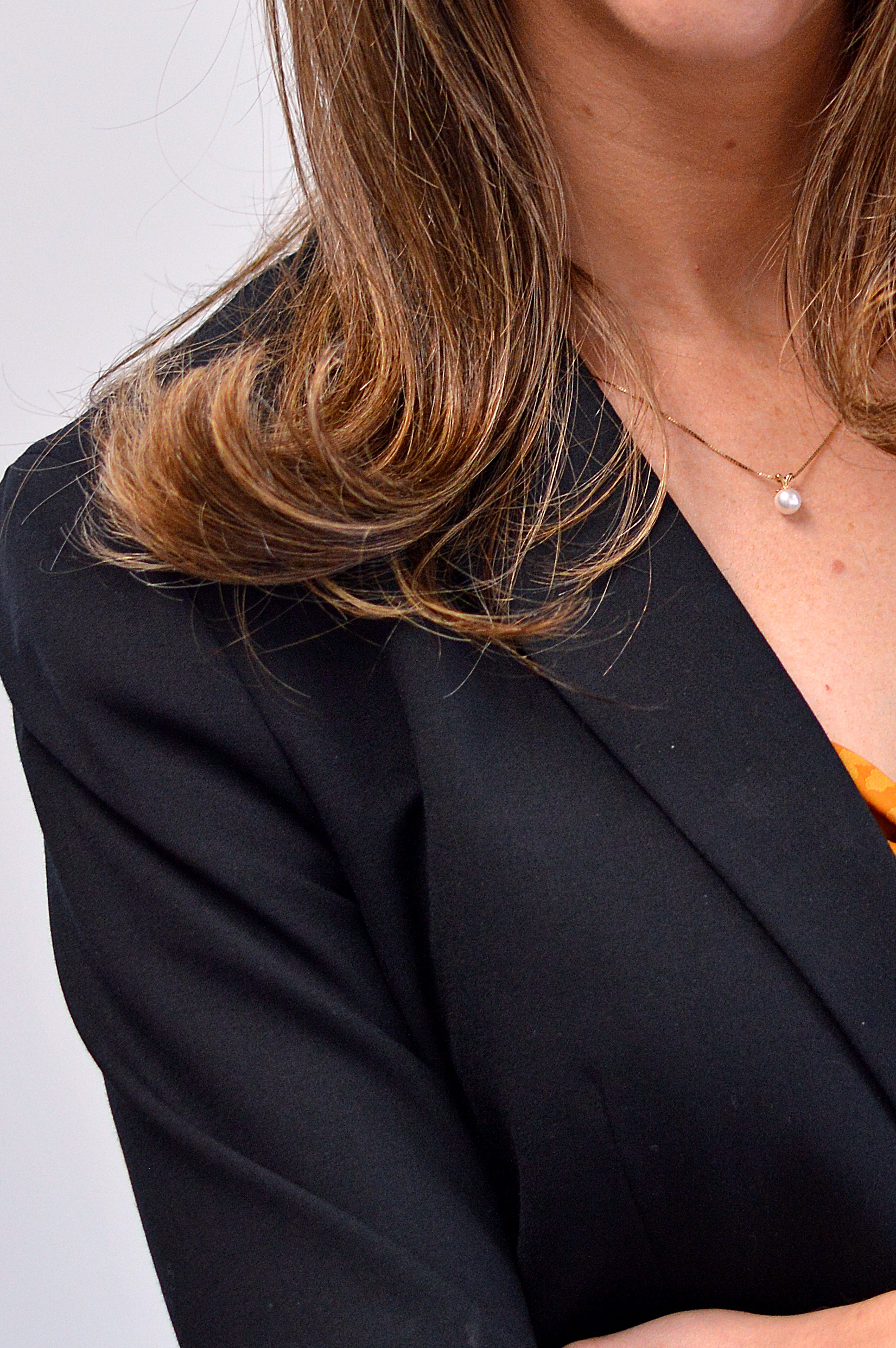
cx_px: 905
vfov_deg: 16.1
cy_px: 376
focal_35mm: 127
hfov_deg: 10.7
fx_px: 4757
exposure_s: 1/160
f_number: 2.5
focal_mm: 35
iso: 400
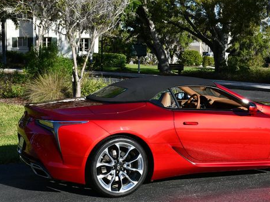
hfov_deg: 30.1
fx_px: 499
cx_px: 175
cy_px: 92
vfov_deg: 22.9
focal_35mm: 64
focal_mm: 24
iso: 125
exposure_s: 1/250
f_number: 8
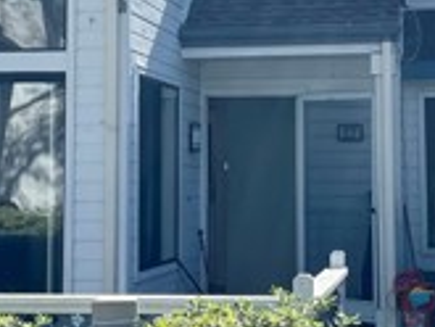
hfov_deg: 19.4
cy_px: 40
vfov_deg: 14.5
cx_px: 229
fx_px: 1270
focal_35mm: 101
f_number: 1.6
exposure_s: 1/2618
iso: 32
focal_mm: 4.2
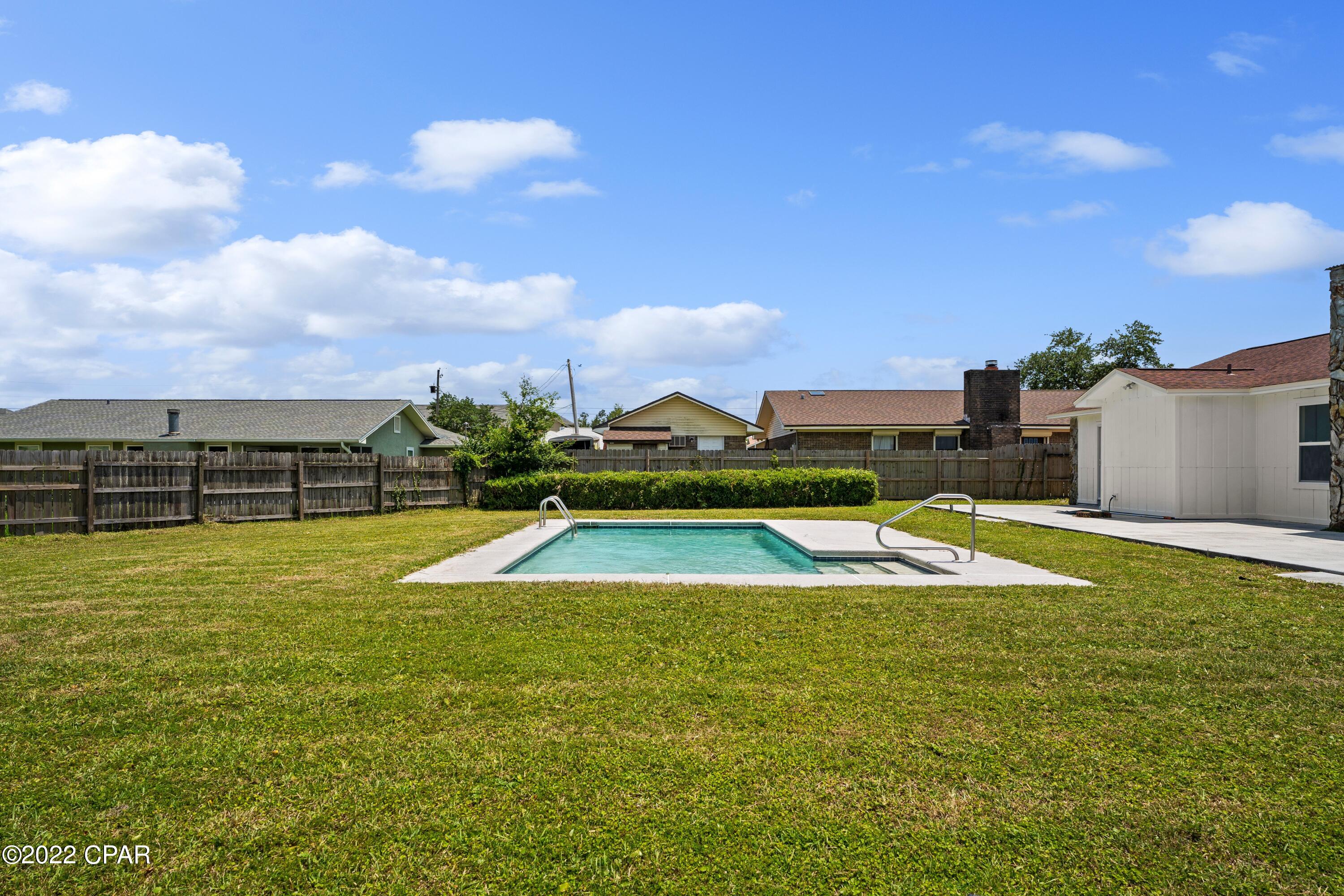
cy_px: 448
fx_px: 747
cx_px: 672
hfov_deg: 84.0
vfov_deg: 61.9
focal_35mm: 20
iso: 50
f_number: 9
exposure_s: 1/200
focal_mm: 20
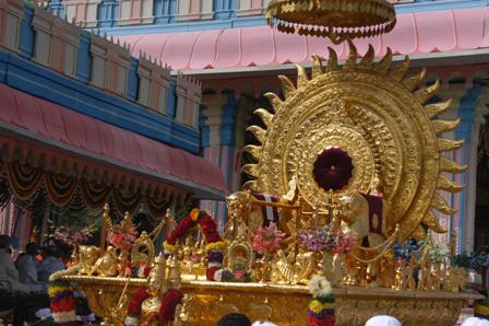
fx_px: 1018
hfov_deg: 27.0
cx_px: 244
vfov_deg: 18.2
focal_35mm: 75
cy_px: 163
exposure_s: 1/4000
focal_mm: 50
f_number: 4.5
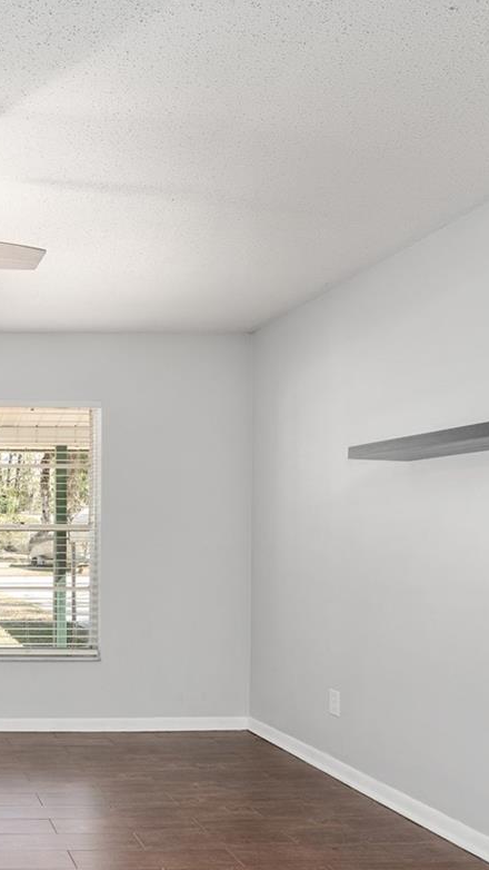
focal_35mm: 30
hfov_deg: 32.1
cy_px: 537
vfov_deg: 63.5
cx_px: -103
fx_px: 691
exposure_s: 1/5
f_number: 7.1
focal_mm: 14
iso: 400
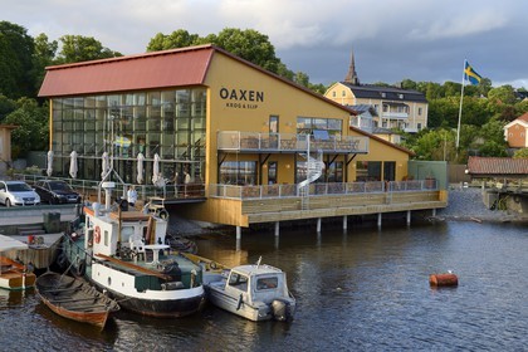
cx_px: 264
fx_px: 660
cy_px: 176
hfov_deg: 43.6
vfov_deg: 29.9
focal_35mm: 45
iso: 200
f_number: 6.3
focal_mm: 45
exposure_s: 1/200
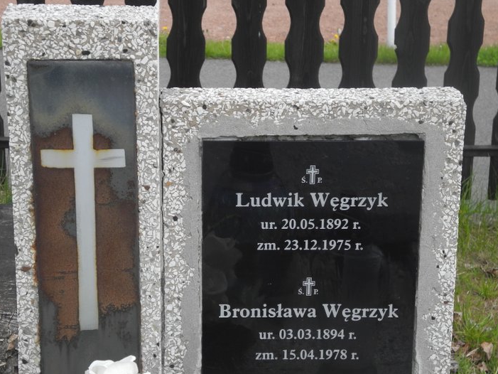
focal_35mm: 97
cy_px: 208
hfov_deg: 20.2
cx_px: 235
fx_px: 1396
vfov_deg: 15.2
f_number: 4
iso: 100
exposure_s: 1/250
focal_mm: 18.1
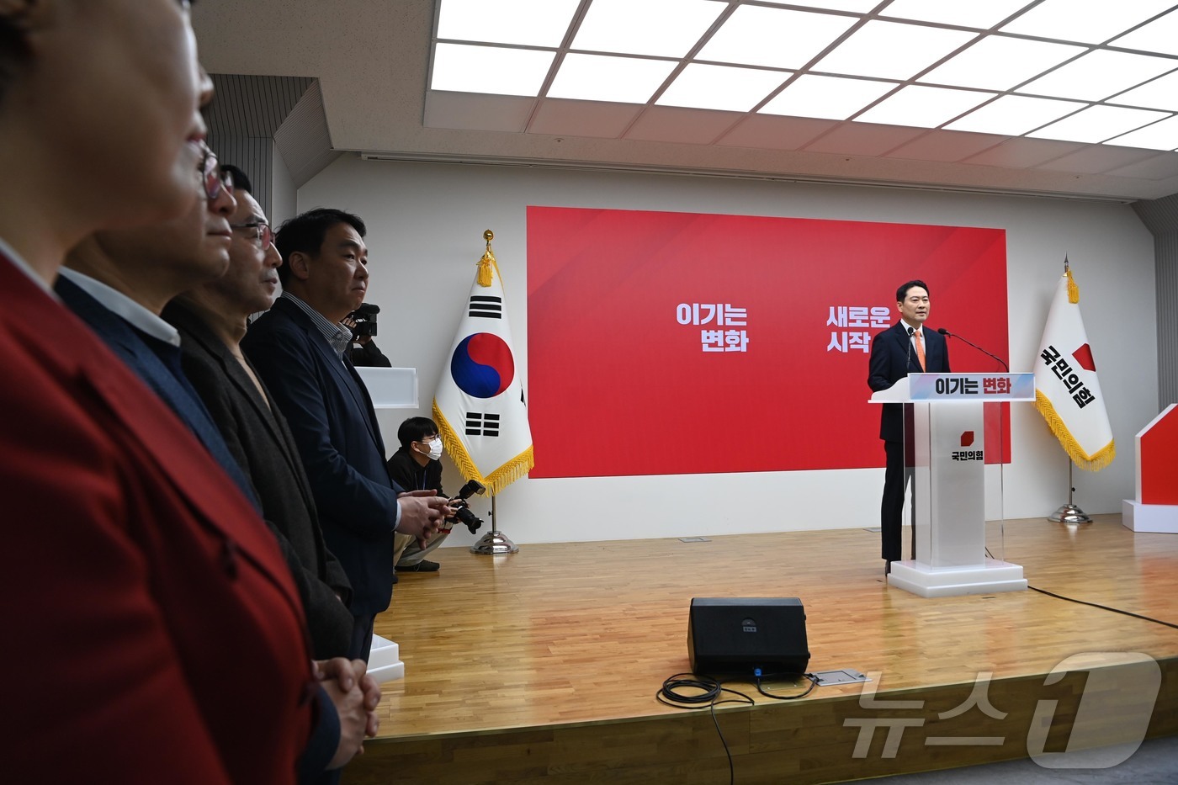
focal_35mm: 24
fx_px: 785
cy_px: 392
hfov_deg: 73.8
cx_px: 589
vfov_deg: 53.1
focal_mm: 24
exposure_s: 1/320
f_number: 6.3
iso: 1000
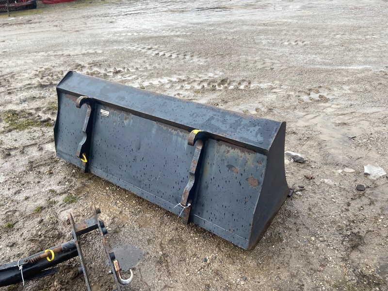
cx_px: 194
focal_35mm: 26
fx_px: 291
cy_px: 146
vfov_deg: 53.1
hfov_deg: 67.3
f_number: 1.8
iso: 32
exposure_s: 1/493
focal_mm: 4.25
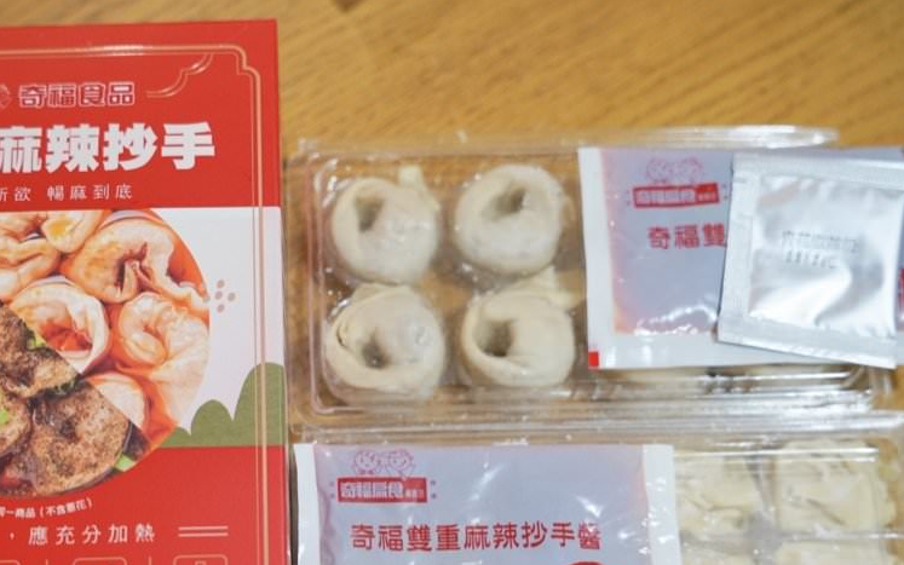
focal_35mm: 61
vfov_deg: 21.1
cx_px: 322
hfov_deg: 33.1
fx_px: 1509
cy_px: 400
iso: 500
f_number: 4
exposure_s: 1/60
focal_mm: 44.9
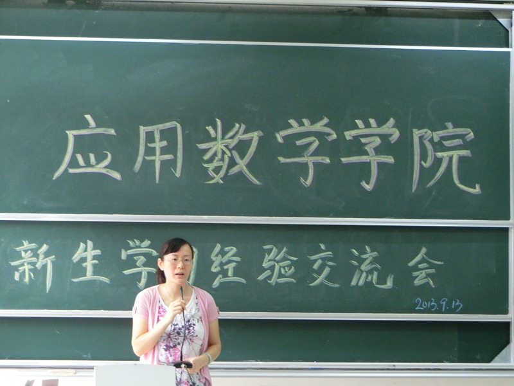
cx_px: 257
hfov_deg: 15.9
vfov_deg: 12.0
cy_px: 193
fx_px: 1841
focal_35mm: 124
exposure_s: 1/30
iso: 800
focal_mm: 22.1
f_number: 5.7
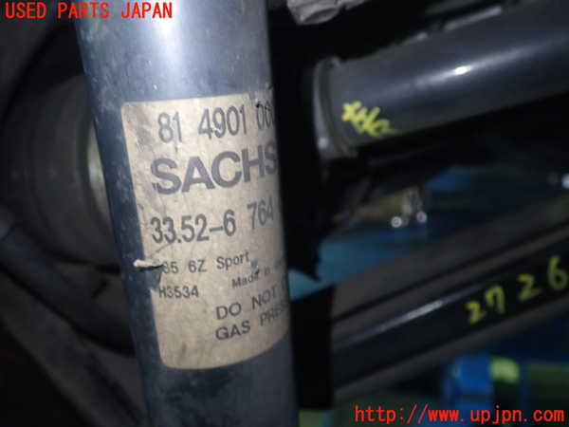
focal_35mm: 30
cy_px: 214
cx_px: 284
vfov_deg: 46.8
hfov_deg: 60.0
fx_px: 493
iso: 320
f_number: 2.3
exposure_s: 1/30
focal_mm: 5.4
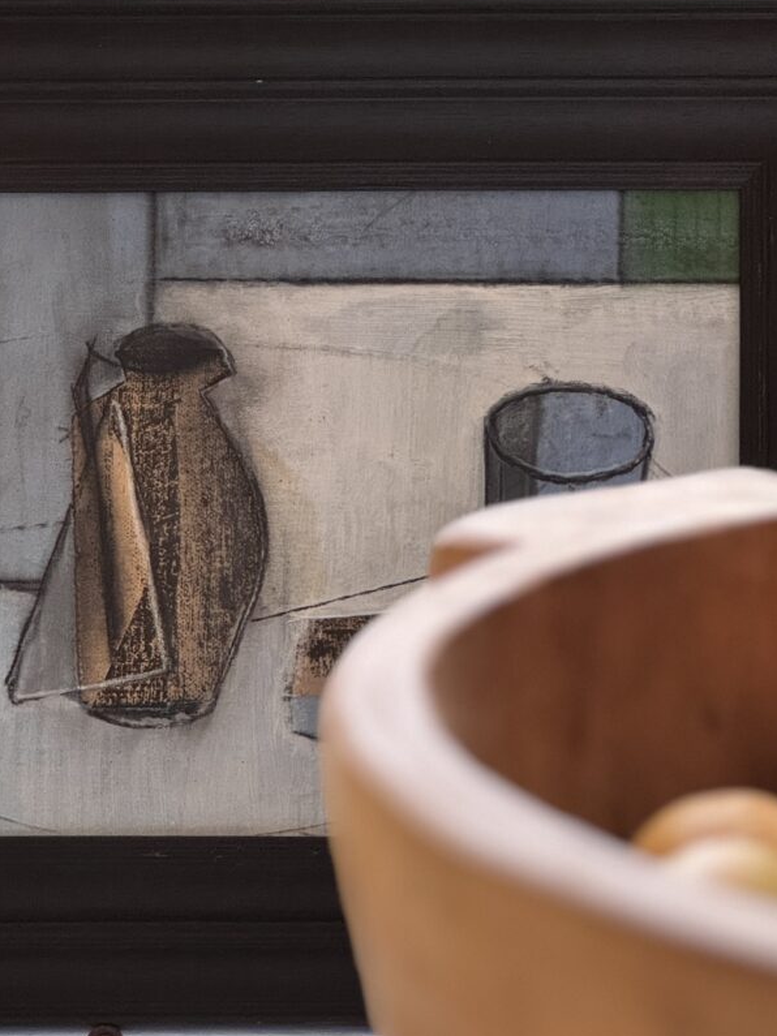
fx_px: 3712
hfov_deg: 11.9
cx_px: 477
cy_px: 417
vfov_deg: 15.9
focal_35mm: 124
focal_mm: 9
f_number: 2.8
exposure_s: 1/60
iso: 400
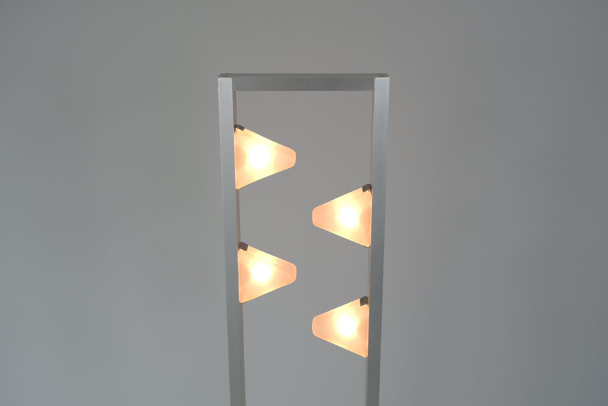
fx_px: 642
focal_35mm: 38
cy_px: 203
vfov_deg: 35.1
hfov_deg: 50.7
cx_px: 304
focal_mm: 25.6
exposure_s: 1/30
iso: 100
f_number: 6.4
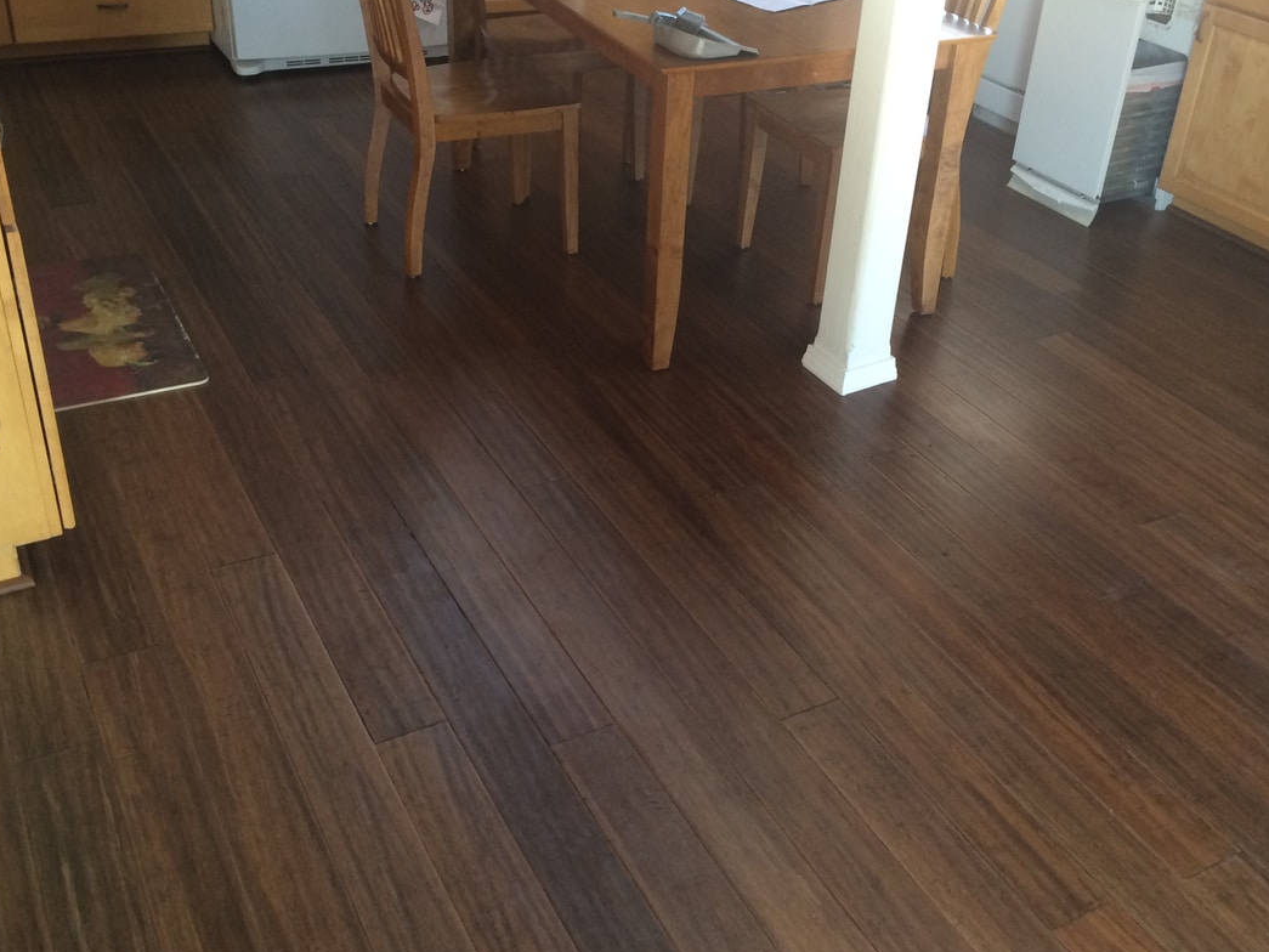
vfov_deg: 38.5
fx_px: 1357
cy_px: 390
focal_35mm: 37
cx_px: 701
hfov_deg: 50.0
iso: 100
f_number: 2.2
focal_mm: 4.15
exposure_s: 1/30
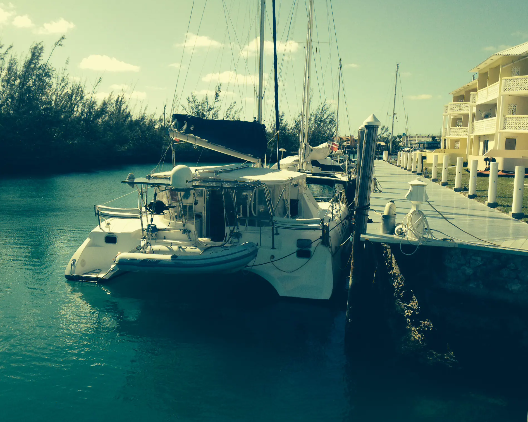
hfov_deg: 49.1
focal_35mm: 37
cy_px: 209
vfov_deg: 40.1
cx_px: 259
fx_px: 578
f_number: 2.4
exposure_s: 1/1972
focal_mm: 4.28
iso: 50
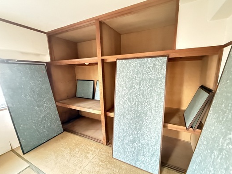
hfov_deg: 98.1
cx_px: 122
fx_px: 101
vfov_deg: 81.7
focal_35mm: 15
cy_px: 91
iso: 1250
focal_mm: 2.22
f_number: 2.2
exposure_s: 1/40
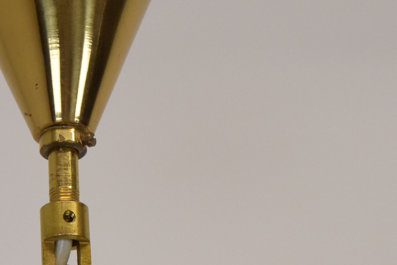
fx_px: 1147
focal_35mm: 104
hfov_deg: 19.4
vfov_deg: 13.1
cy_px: 238
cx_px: 66
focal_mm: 30
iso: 1600
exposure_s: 1/320
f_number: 9
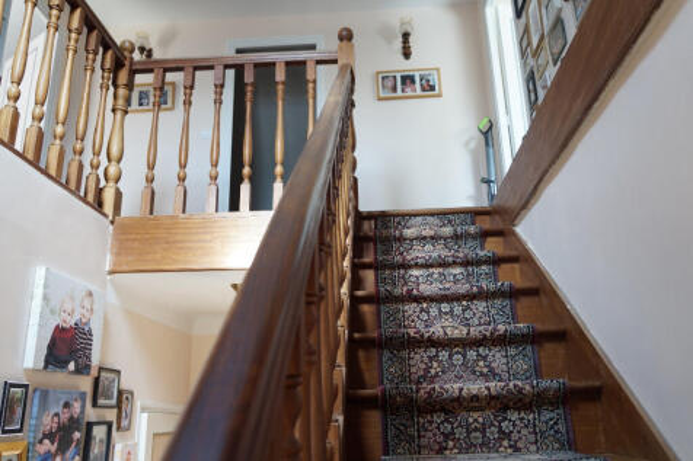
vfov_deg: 43.6
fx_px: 577
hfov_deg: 61.9
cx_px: 346
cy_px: 230
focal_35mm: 30
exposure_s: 1/40
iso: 200
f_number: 3.5
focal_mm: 20
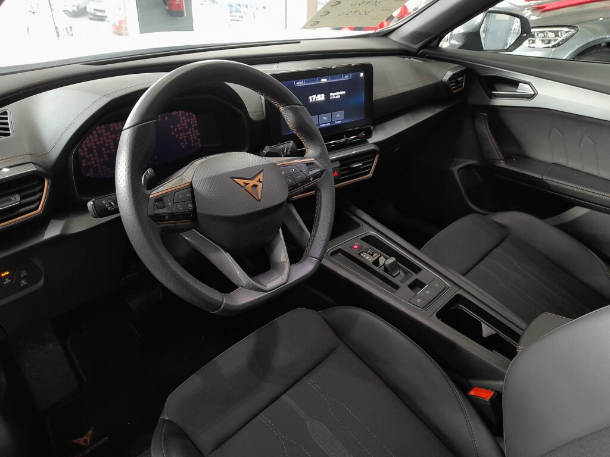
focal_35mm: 25
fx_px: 441
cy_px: 228
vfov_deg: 54.9
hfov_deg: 69.4
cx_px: 305
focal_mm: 4.6
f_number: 2
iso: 200
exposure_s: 1/50
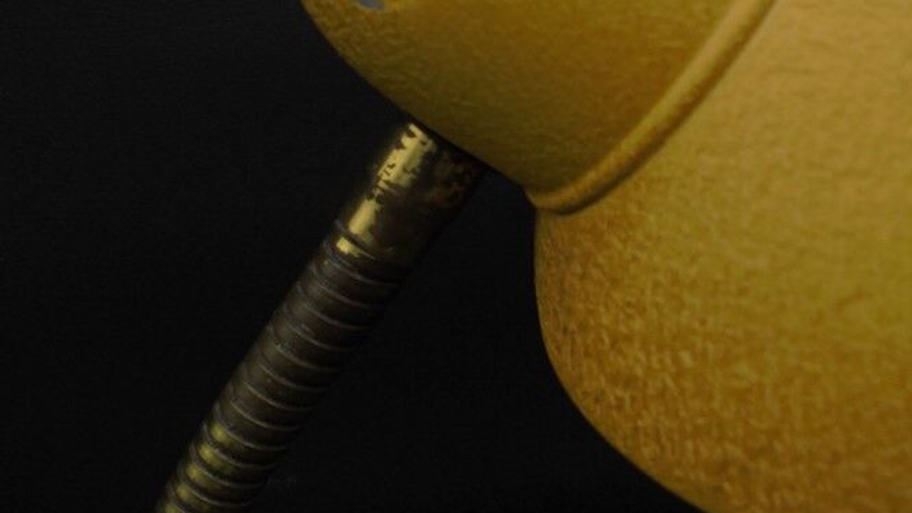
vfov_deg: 21.1
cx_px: 452
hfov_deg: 37.2
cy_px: 70
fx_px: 1354
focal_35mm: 56
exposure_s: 1/60
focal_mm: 6.9
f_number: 4.2
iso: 100
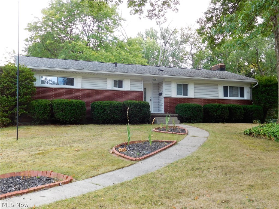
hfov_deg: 52.6
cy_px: 104
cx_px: 140
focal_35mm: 35
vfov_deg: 40.7
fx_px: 282
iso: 125
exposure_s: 1/125
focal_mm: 6.2
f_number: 3.8
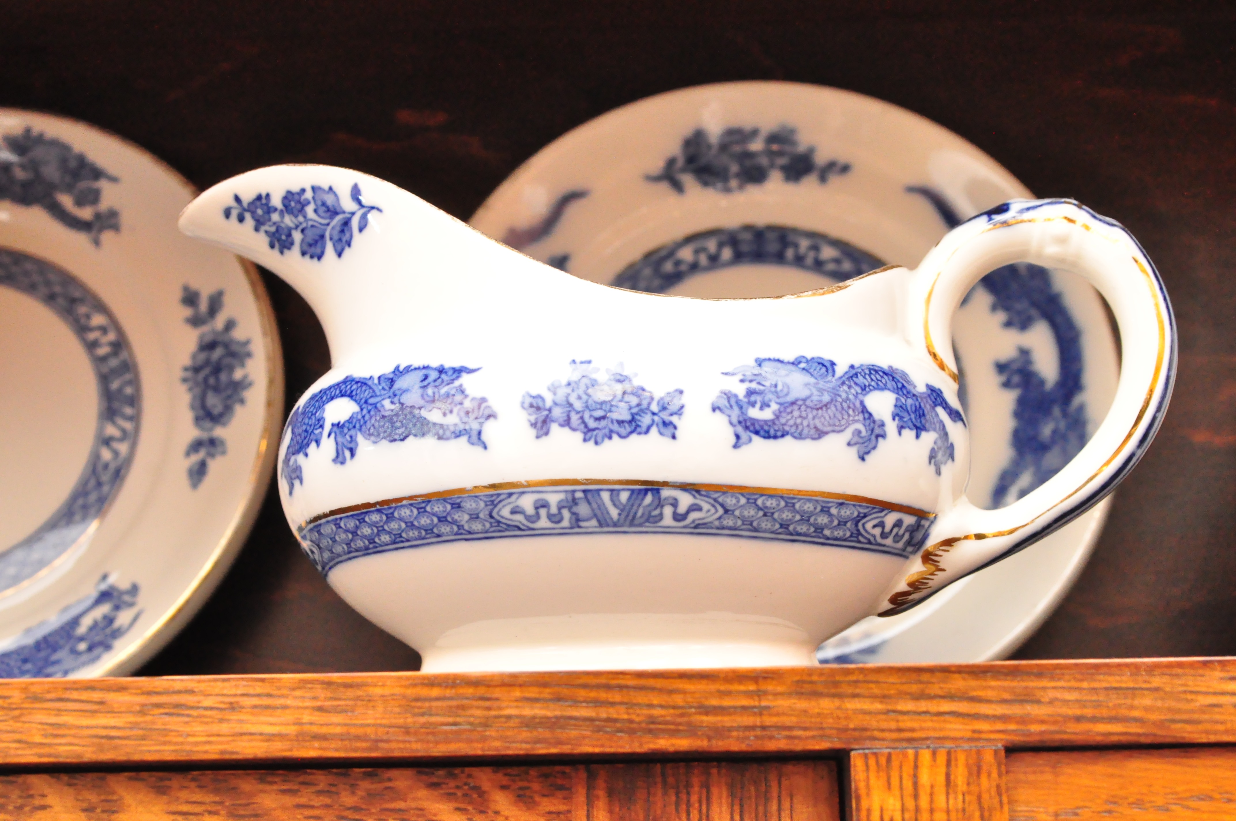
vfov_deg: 19.7
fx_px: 2366
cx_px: 618
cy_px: 410
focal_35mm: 69
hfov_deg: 29.3
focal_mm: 46
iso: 3200
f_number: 10
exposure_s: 1/125
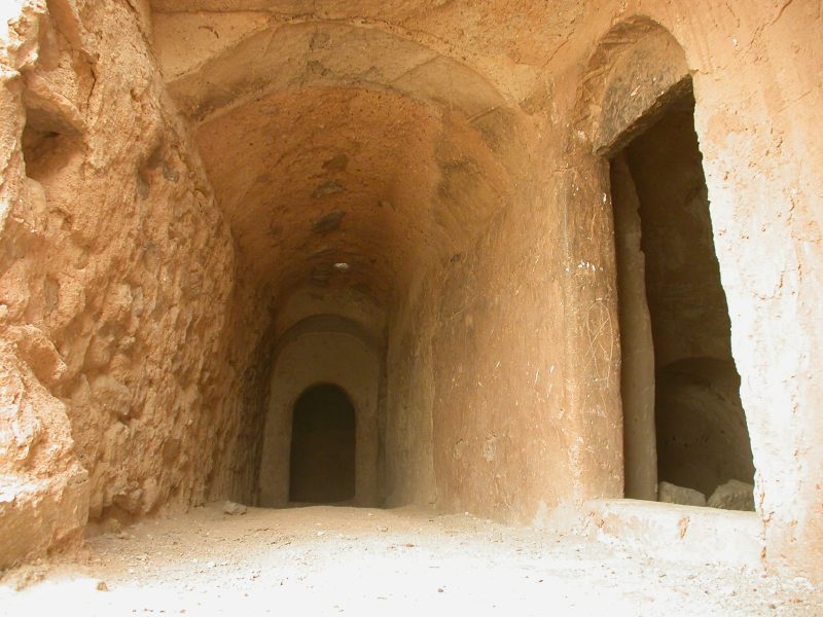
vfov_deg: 37.7
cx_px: 412
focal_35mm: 38
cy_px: 308
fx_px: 903
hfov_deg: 49.0
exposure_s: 1/41.4
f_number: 2.6
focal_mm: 7.85
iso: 100
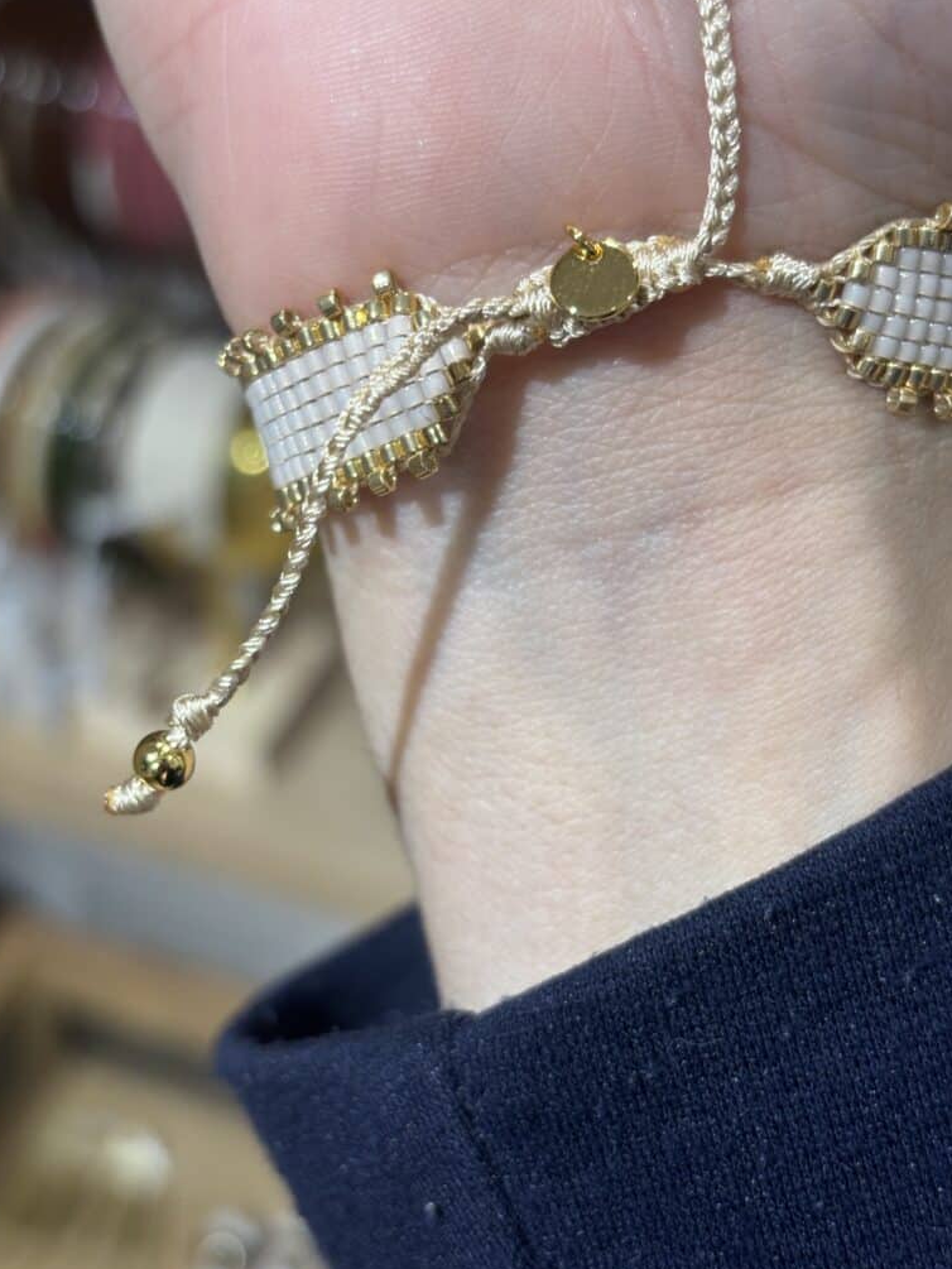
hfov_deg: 27.5
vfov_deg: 36.2
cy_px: 639
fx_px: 1943
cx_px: 471
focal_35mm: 53
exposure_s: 1/100
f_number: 1.6
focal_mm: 5.96
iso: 64
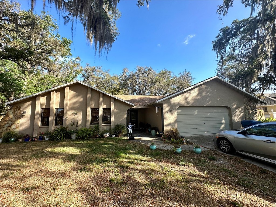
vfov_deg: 85.7
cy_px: 104
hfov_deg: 102.1
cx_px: 138
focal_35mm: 14
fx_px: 112
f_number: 2.2
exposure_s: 1/600
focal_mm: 2.22
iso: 40
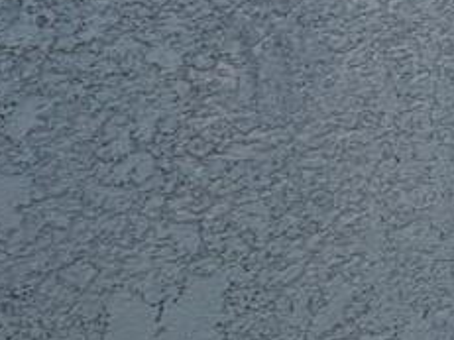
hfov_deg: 10.8
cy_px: -140
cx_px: 1435
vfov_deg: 14.4
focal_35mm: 97
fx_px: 1272
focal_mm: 2.22
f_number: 2.2
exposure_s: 1/502
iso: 40
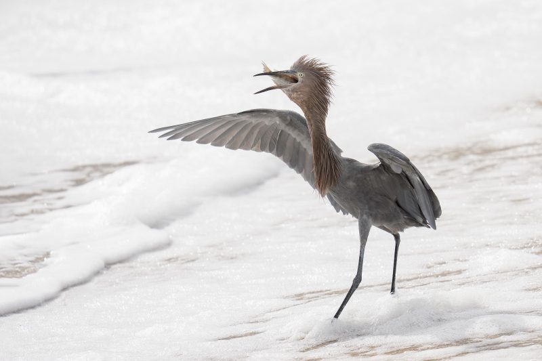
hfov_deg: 4.7
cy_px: 180
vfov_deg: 3.1
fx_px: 6577
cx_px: 271
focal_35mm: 437
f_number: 6.3
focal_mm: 437
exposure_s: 1/4000
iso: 1250
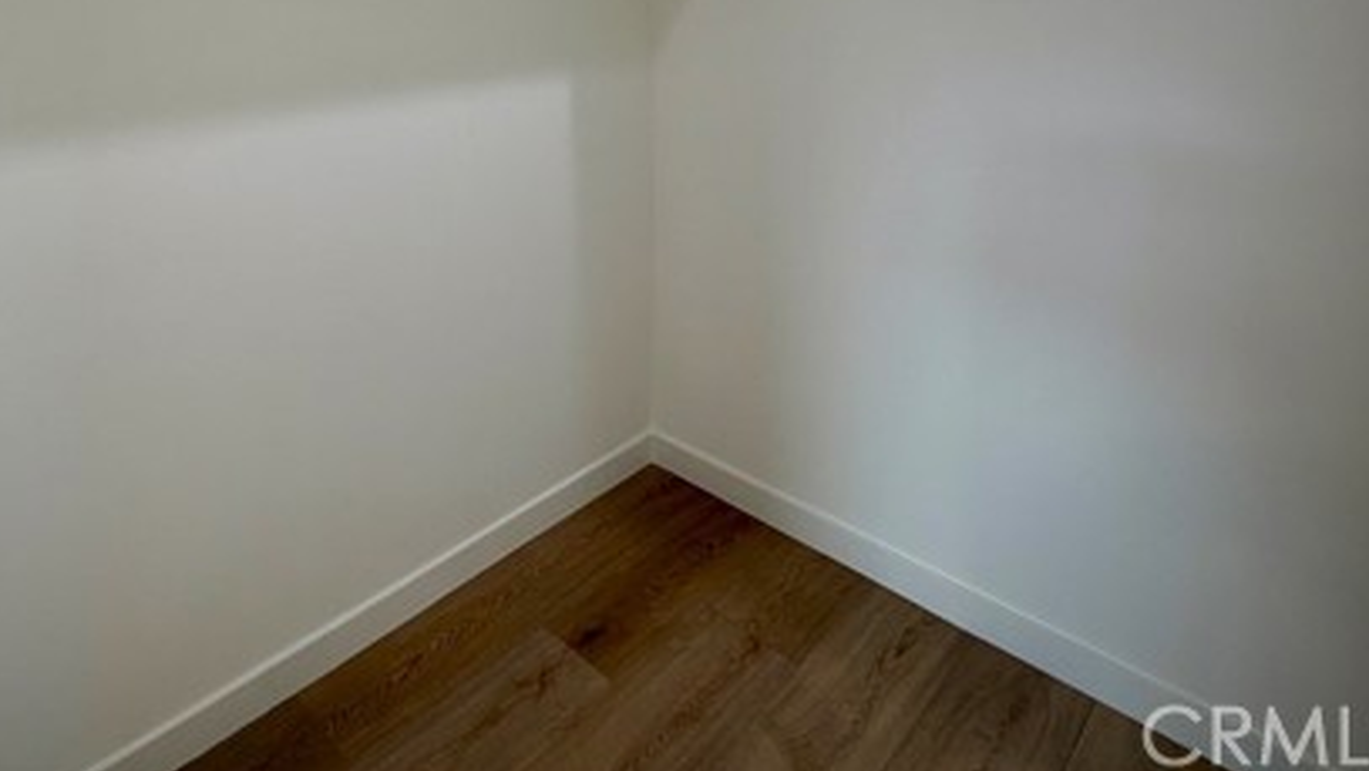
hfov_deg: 75.0
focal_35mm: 24
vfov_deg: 40.8
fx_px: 871
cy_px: -24
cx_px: 511
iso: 100
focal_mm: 2.22
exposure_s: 1/120
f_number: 2.2
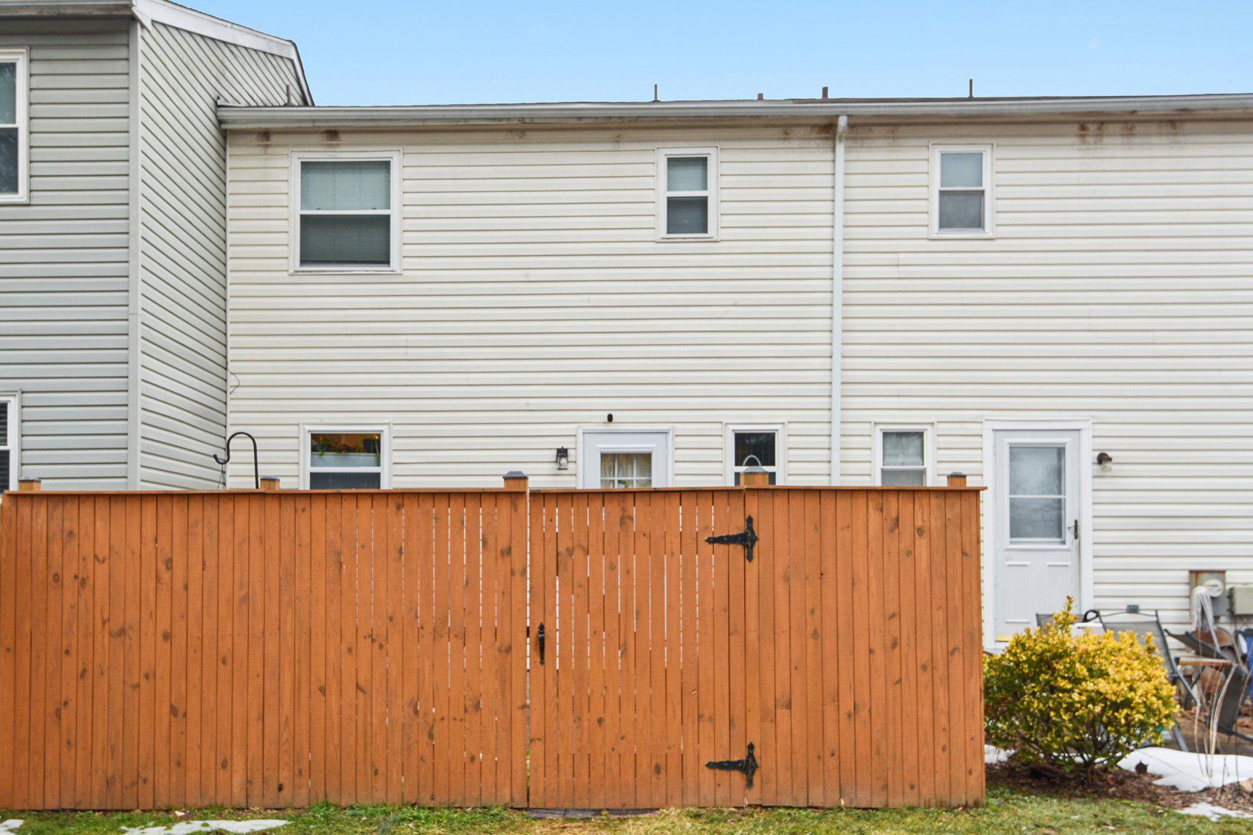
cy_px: 422
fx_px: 1218
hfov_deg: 54.3
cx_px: 541
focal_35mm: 35
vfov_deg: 37.8
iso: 400
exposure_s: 1/20
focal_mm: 29
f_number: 8
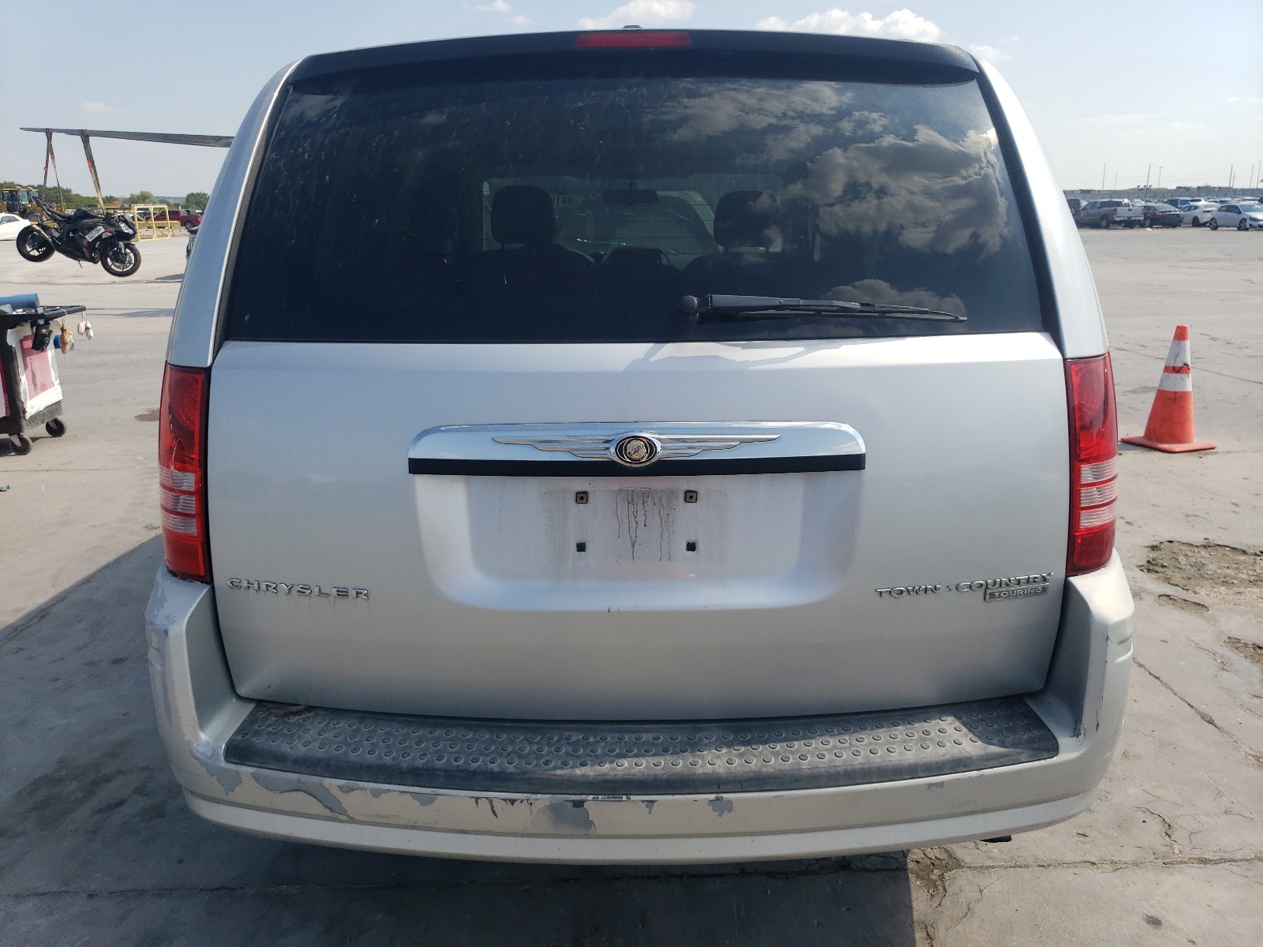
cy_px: 474
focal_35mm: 26
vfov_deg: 53.1
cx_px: 632
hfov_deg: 67.3
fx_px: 949
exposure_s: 1/3333
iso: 50
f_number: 1.5
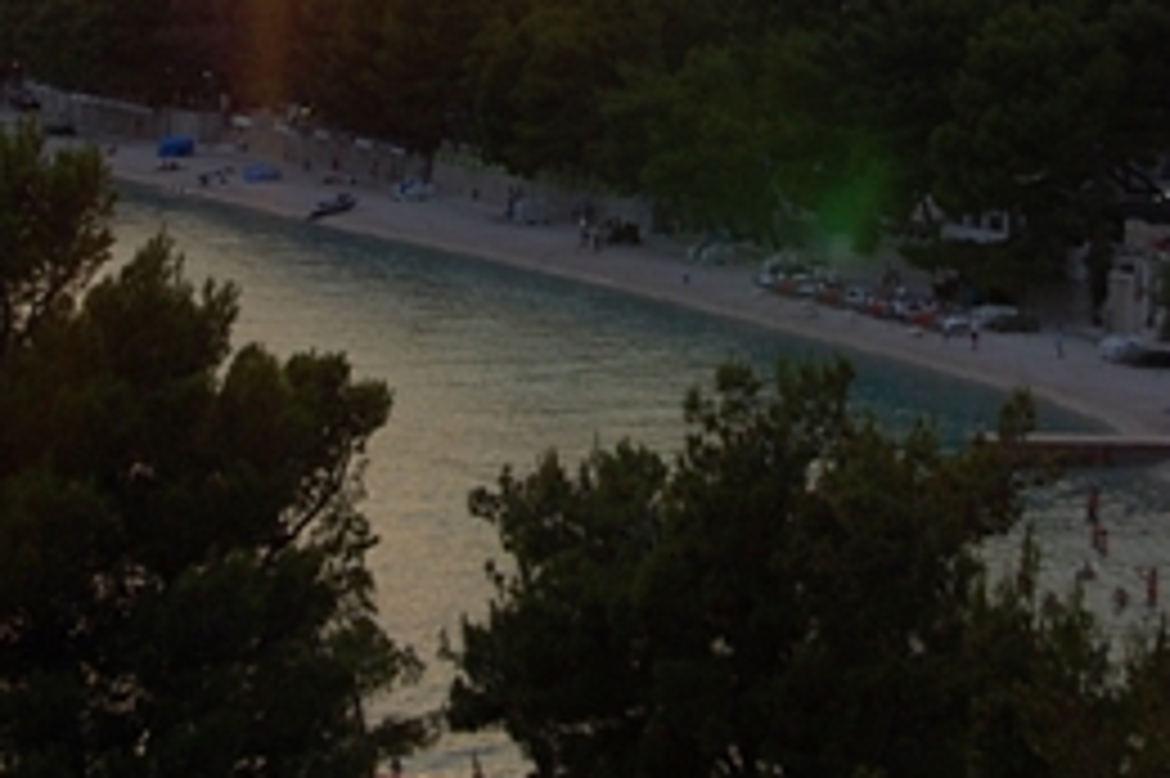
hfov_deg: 15.9
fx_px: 4190
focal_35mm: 129
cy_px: -63
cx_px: 558
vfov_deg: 10.5
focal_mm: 28
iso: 200
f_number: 5.6
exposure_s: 1/125
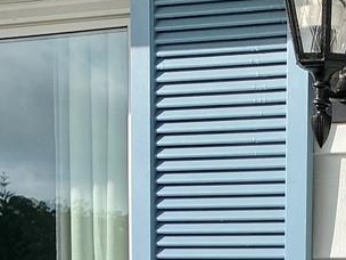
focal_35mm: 137
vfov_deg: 9.9
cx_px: 329
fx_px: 1369
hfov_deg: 14.2
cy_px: 544
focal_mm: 4.25
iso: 32
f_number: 1.8
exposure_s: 1/3205
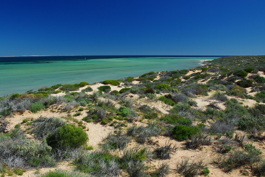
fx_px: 258
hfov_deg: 53.7
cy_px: 109
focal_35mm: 35
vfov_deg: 37.7
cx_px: 96
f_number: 8
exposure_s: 1/180
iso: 200
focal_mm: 17
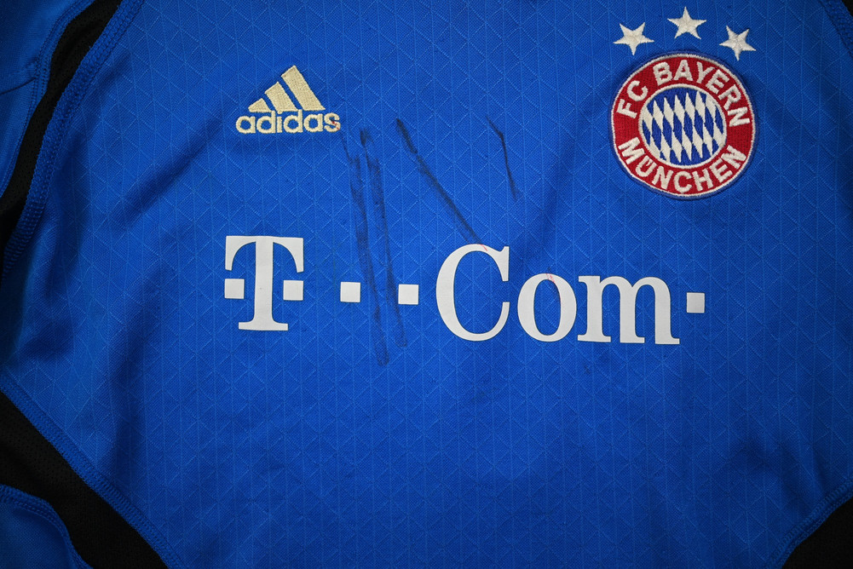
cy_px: 284
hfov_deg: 57.2
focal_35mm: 33
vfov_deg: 40.0
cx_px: 426
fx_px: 782
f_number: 4.8
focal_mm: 33
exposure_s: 1/125
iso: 200
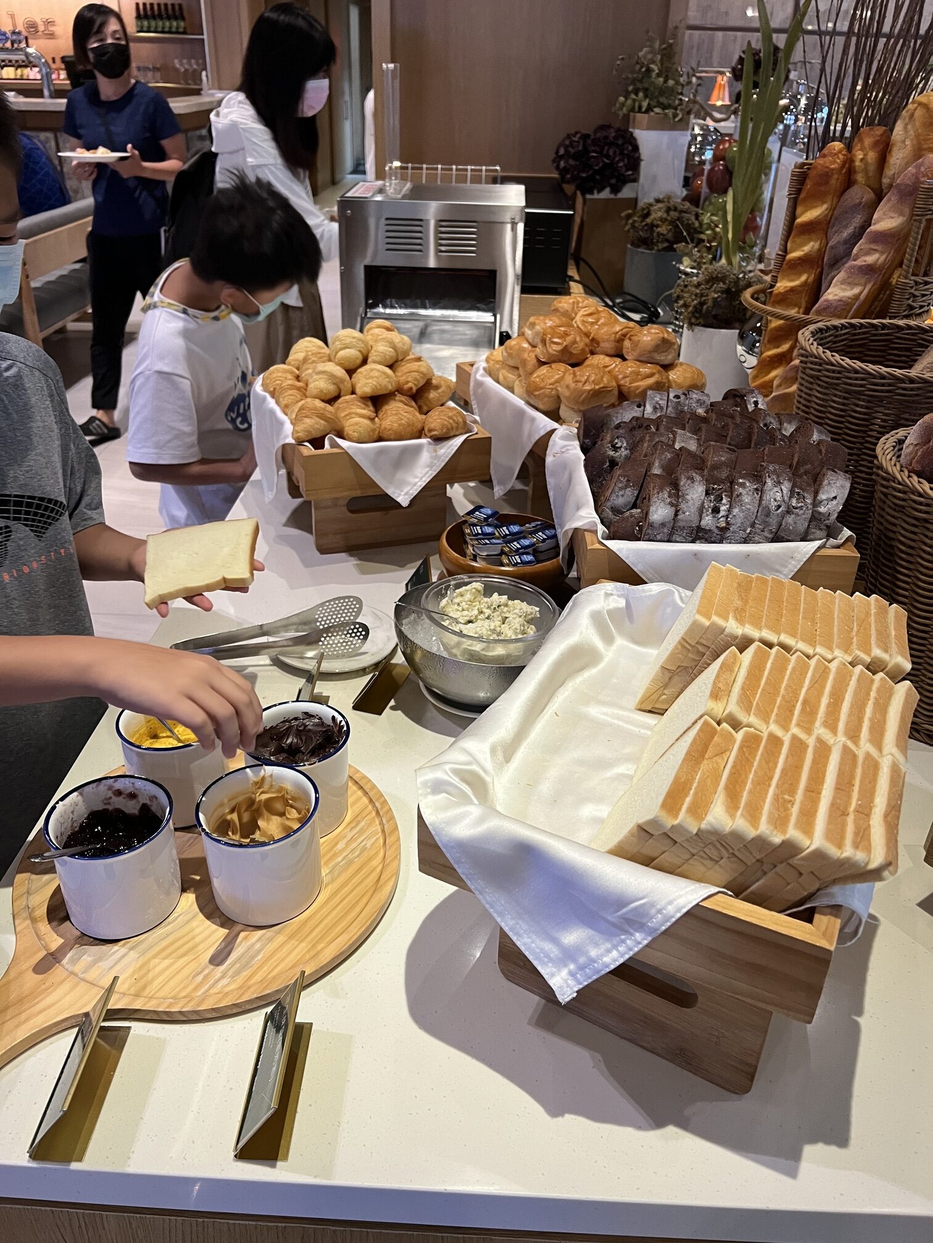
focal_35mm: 26
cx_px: 466
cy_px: 622
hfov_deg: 53.1
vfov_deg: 67.3
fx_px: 934
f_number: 1.5
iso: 160
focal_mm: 5.7
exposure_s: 1/60
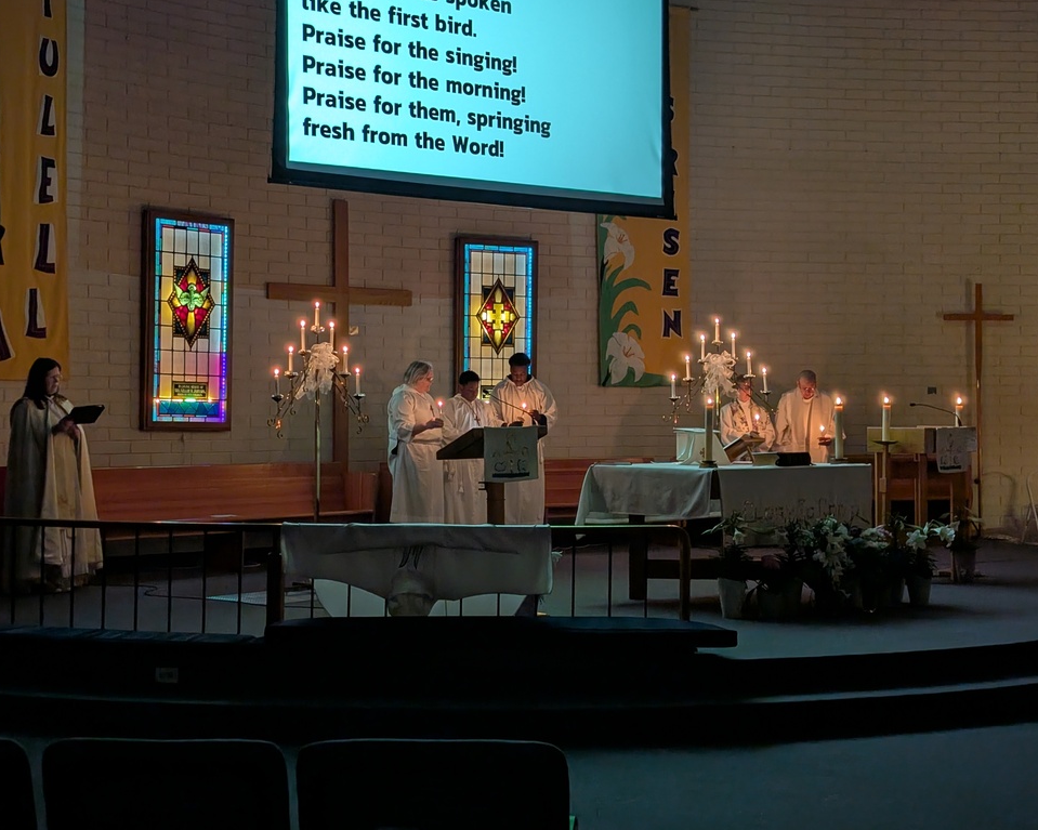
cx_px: 500
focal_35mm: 52
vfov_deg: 29.1
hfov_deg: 36.0
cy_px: 414
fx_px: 1597
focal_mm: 6.9
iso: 89
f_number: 1.68
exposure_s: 1/20
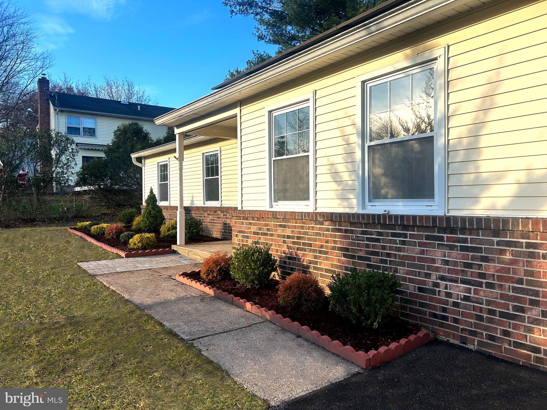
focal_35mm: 26
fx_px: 411
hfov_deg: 67.3
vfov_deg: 53.1
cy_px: 205
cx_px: 274
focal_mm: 5.7
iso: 50
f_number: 1.5
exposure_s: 1/1597
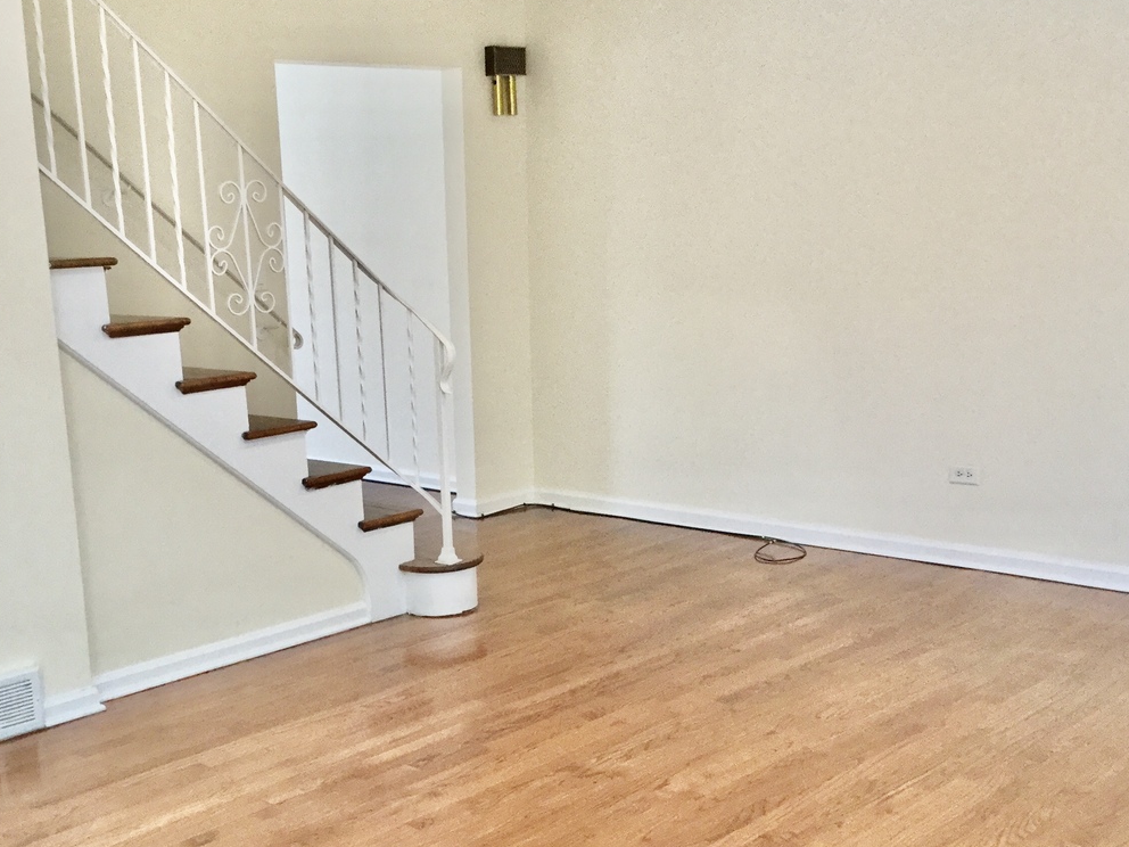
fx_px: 1468
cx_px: 456
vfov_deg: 31.9
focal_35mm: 45
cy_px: 561
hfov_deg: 41.9
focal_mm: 3.3
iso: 80
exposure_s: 1/30
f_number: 2.4
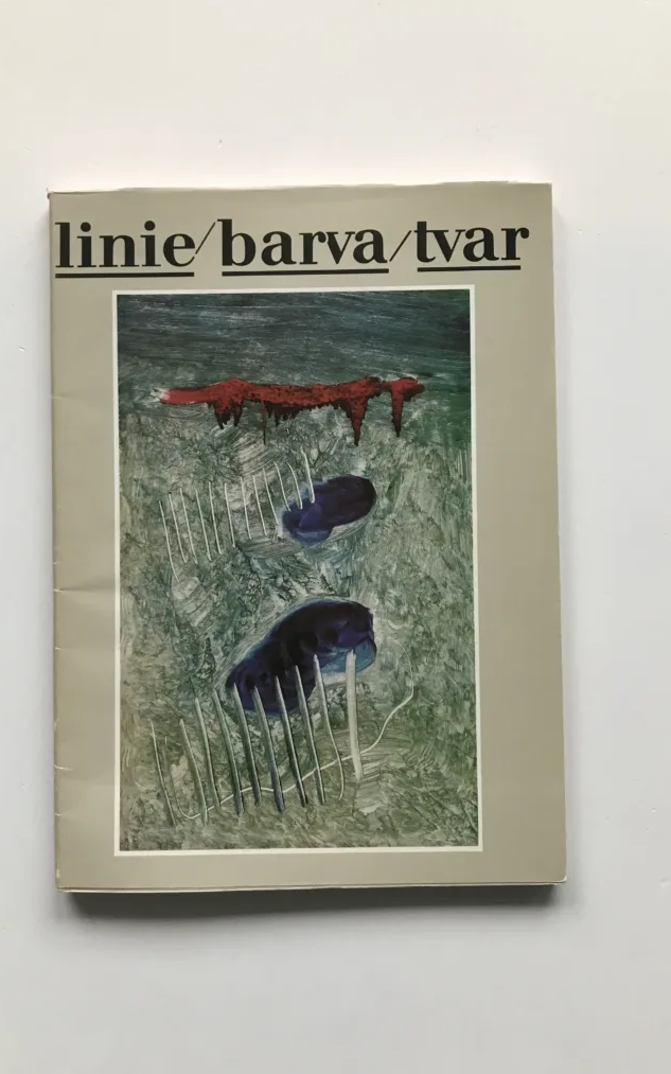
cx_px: 290
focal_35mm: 30
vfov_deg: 62.9
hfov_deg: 41.7
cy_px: 541
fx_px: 878
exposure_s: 1/25
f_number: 1.8
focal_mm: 3.99
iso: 40
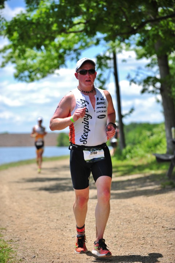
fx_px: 767
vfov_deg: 19.5
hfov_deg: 13.0
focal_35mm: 105
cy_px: 132
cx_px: 88
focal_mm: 105
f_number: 3.2
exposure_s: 1/1250
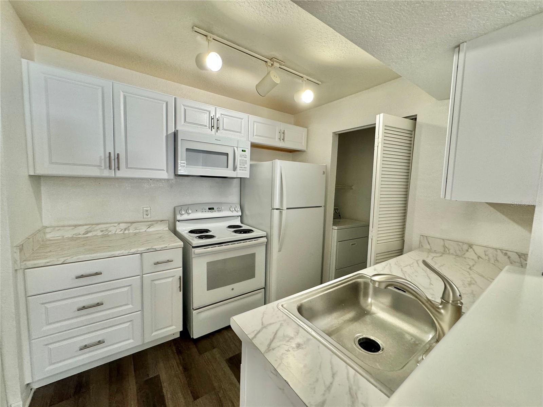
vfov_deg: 85.7
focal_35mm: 14
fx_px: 220
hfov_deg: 102.1
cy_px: 204
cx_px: 272
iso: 200
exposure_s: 1/60
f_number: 2.2
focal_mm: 2.22
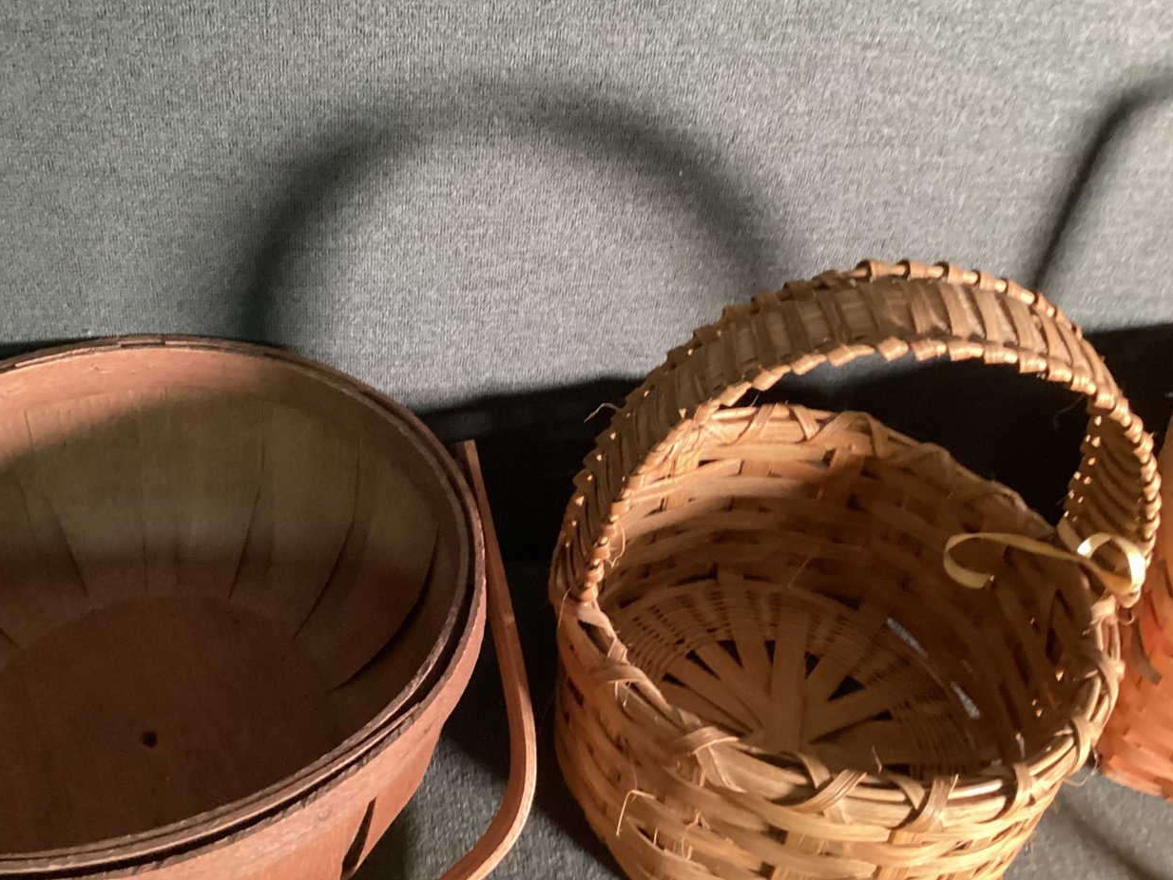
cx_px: 466
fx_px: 1288
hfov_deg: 48.7
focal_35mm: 38
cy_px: 377
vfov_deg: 37.7
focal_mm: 3.3
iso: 800
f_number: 2.4
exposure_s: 1/30
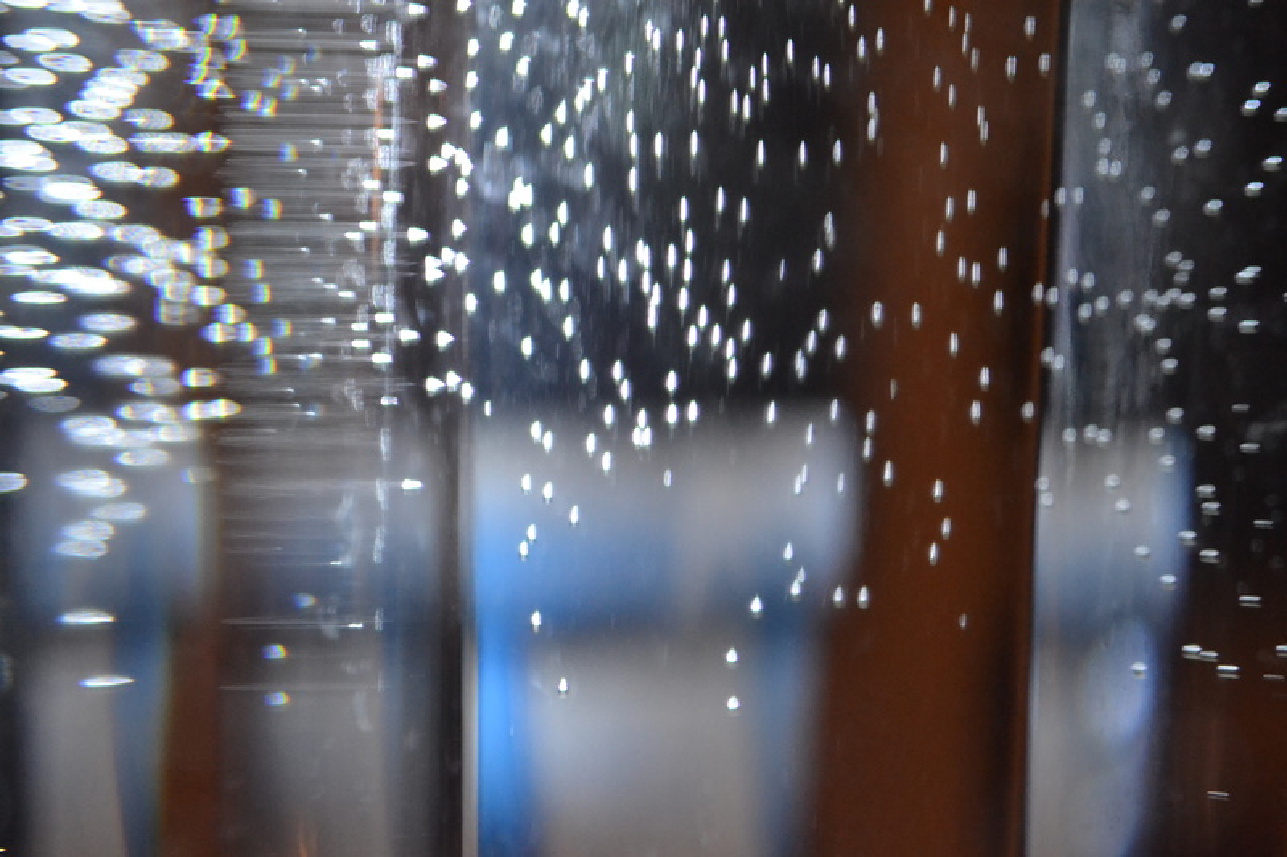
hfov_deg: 33.4
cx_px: 644
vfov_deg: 22.6
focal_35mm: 60
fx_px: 2144
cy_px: 428
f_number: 3.2
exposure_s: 1/160
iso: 3200
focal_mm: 40
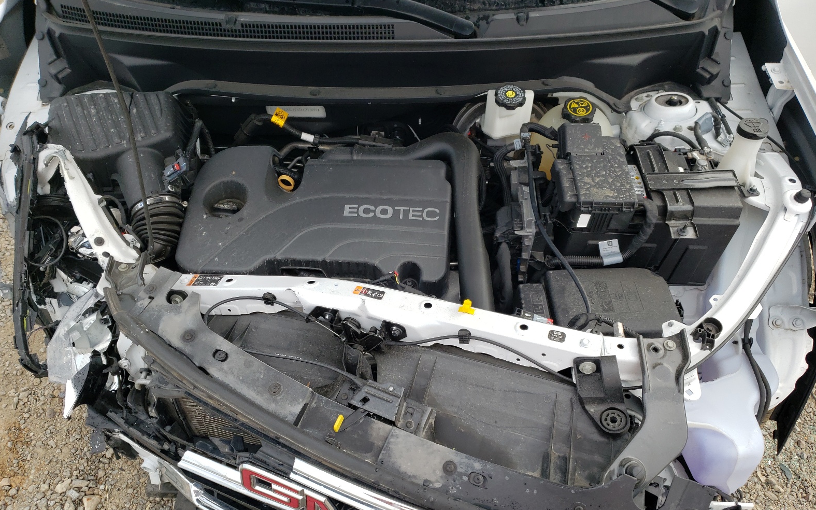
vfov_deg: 44.4
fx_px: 623
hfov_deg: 66.5
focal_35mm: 28
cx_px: 405
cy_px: 293
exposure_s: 1/625
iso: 50
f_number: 1.5
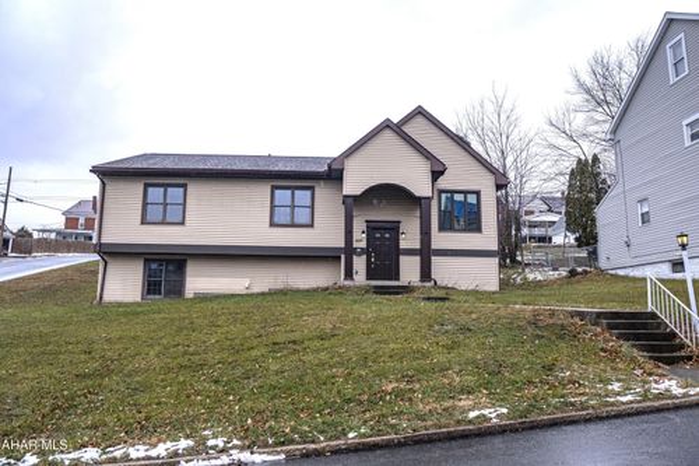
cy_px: 233
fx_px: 621
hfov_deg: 58.7
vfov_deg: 41.1
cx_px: 350
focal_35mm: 32
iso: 320
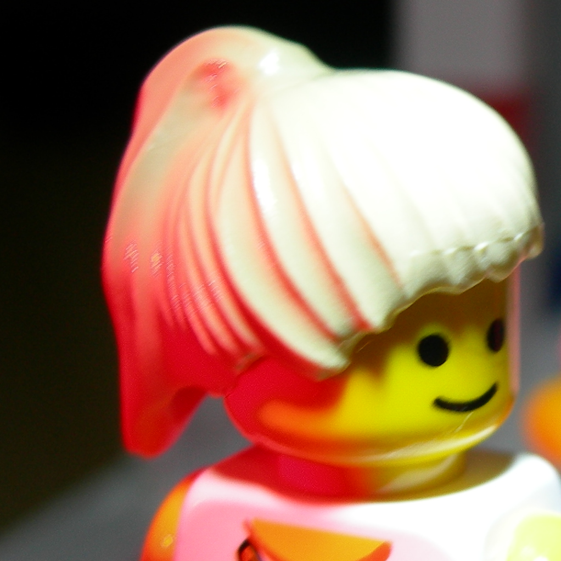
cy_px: 285
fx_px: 1852
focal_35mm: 101
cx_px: 671
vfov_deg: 17.2
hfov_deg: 16.5
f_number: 2.8
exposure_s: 1/37.5
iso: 50
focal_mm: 7.8
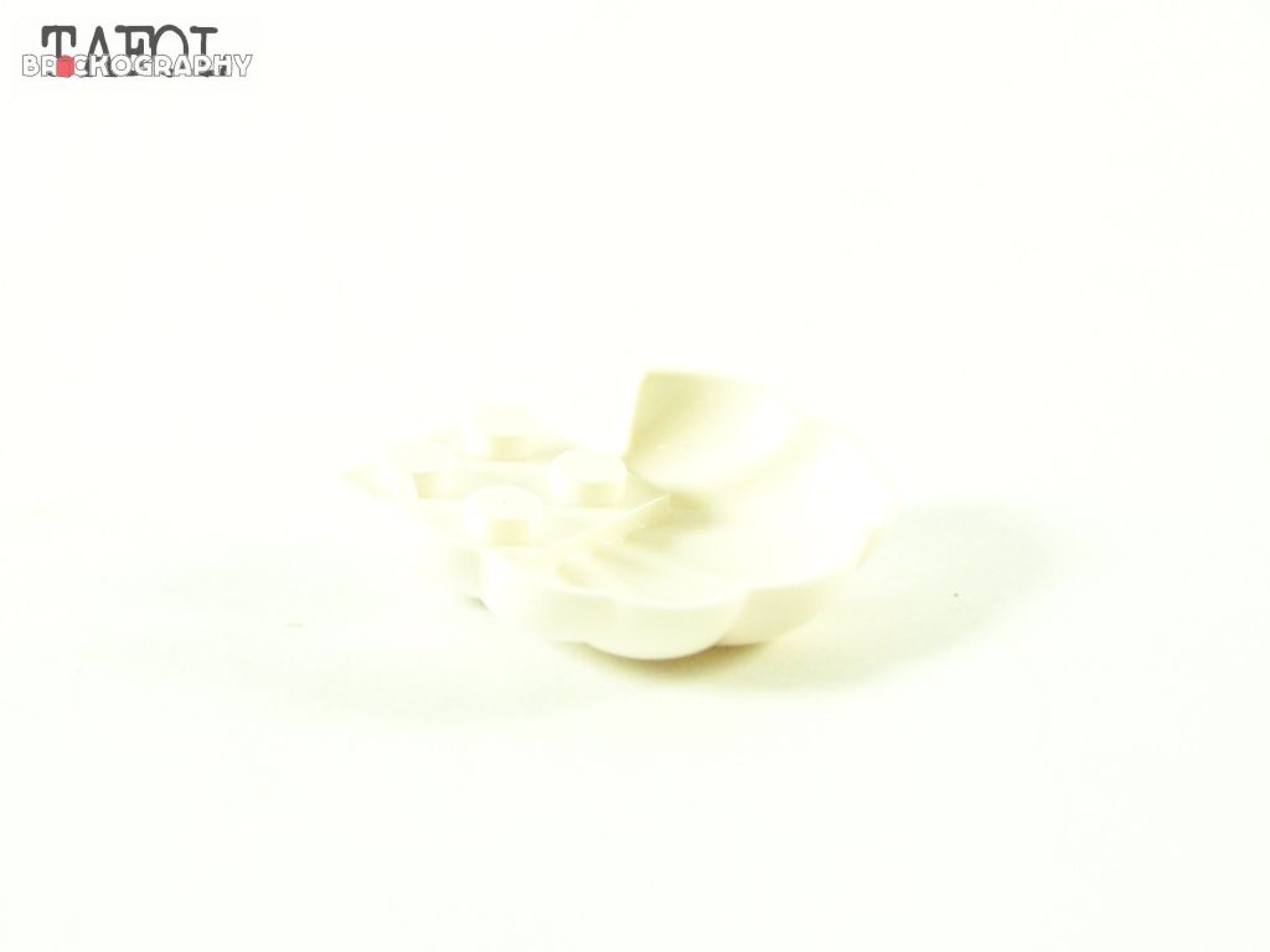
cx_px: 635
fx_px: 3852
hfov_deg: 18.7
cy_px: 476
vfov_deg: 14.1
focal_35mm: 105
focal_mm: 17.5
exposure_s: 1/60
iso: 400
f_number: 3.6
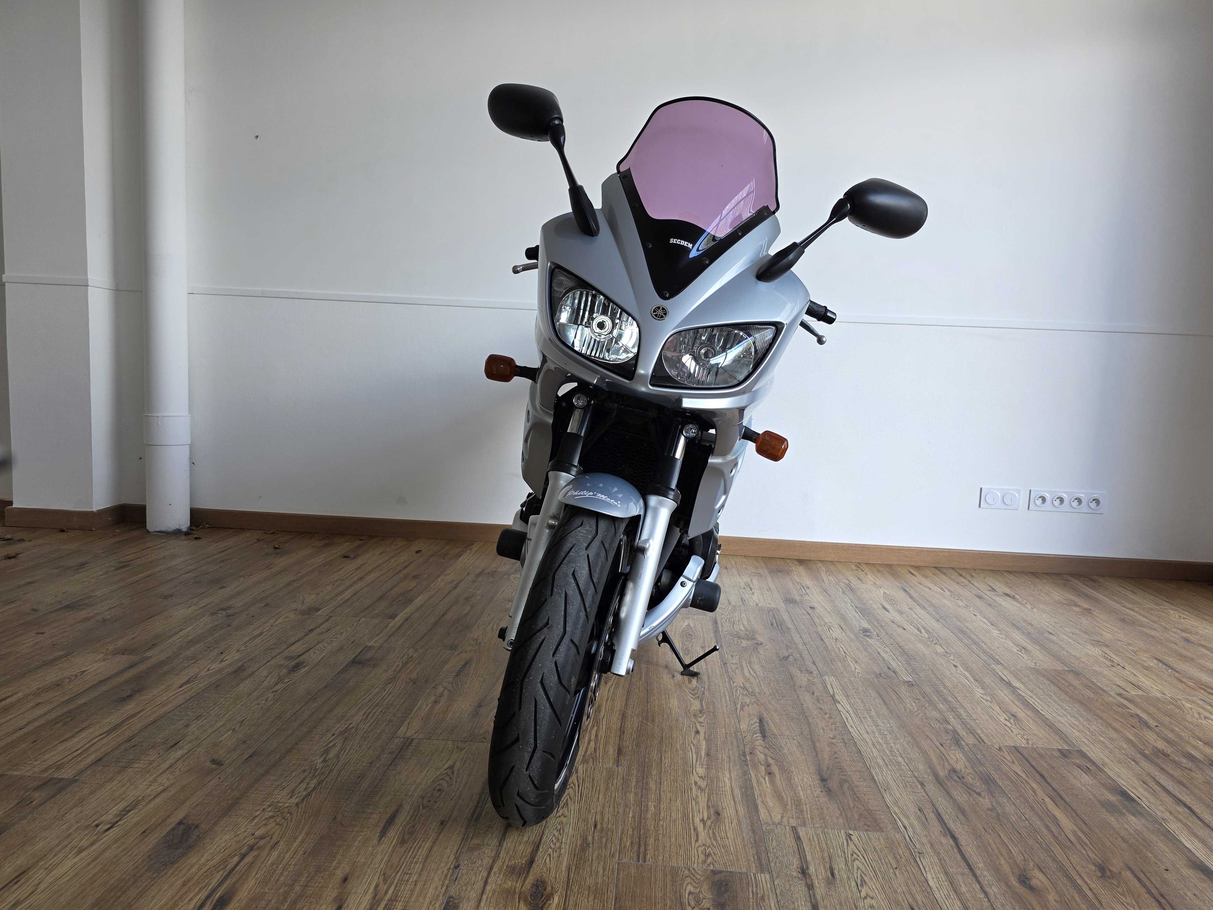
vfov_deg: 56.8
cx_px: 617
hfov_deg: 71.6
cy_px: 461
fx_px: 841
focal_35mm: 24
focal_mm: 6.3
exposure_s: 1/180
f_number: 1.7
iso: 80
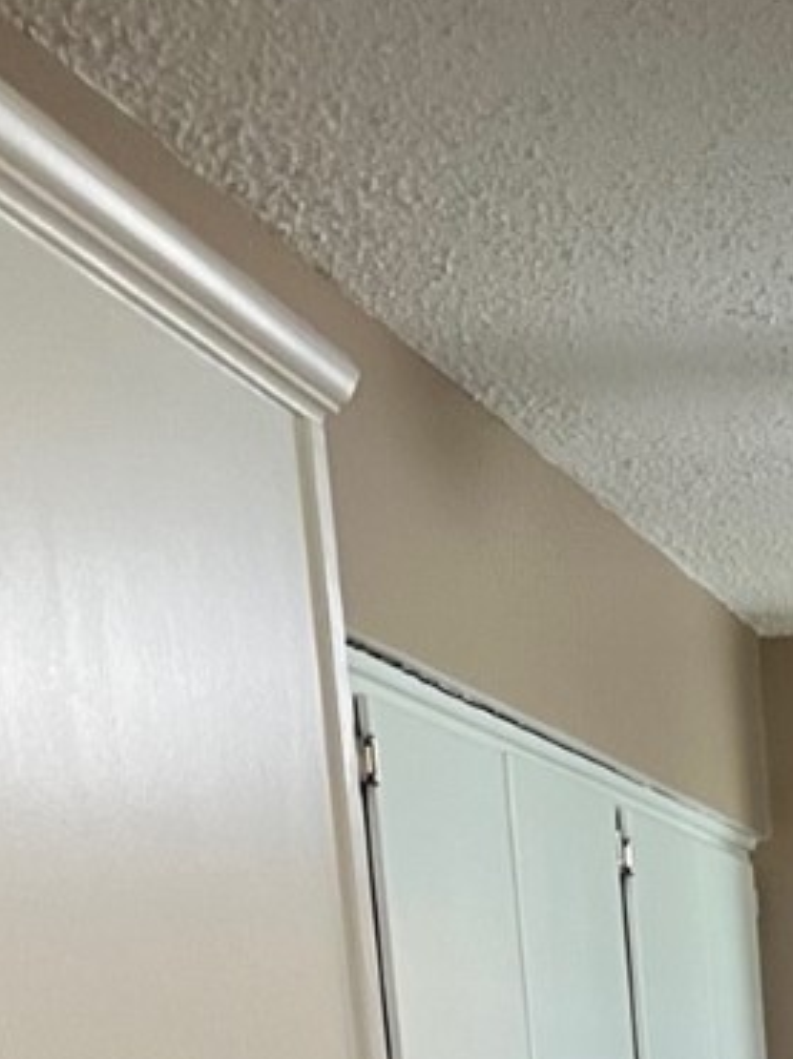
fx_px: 3303
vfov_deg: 15.4
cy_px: 1972
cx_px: 1303
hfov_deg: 12.8
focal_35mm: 108
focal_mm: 5.7
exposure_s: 1/60
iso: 100
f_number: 1.5
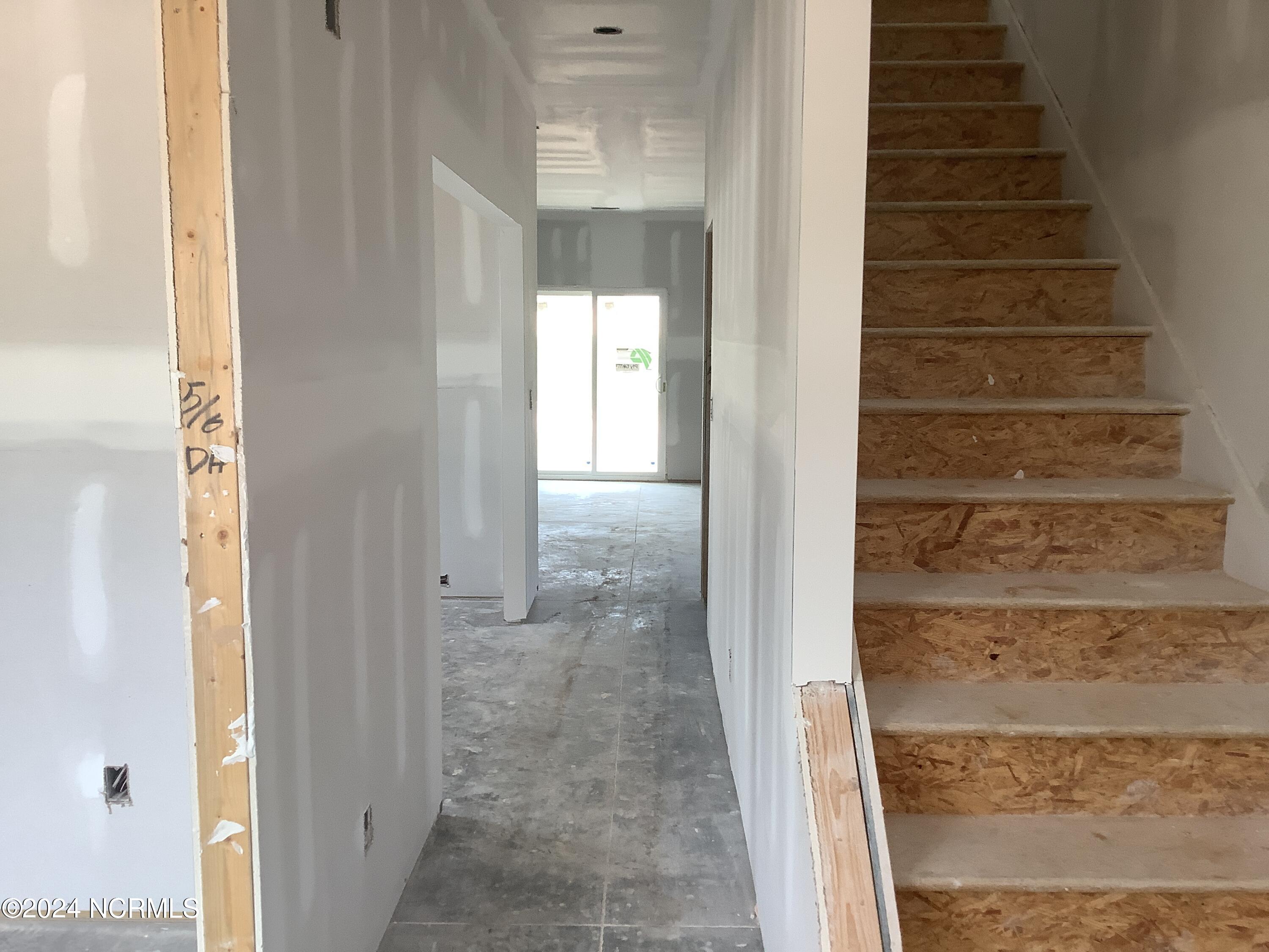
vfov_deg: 45.4
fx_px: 1136
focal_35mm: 31
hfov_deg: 58.4
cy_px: 476
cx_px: 634
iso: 80
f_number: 2.4
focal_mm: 3.3
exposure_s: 1/100
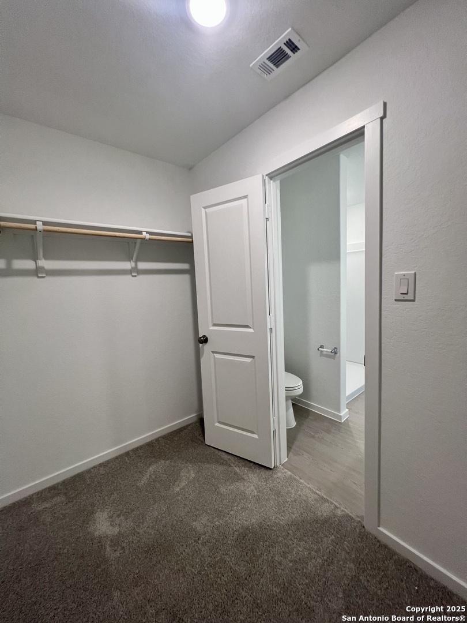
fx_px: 234
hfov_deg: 89.9
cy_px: 312
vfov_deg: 106.2
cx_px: 234
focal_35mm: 13
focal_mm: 1.57
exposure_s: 1/120
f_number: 1.8
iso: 250
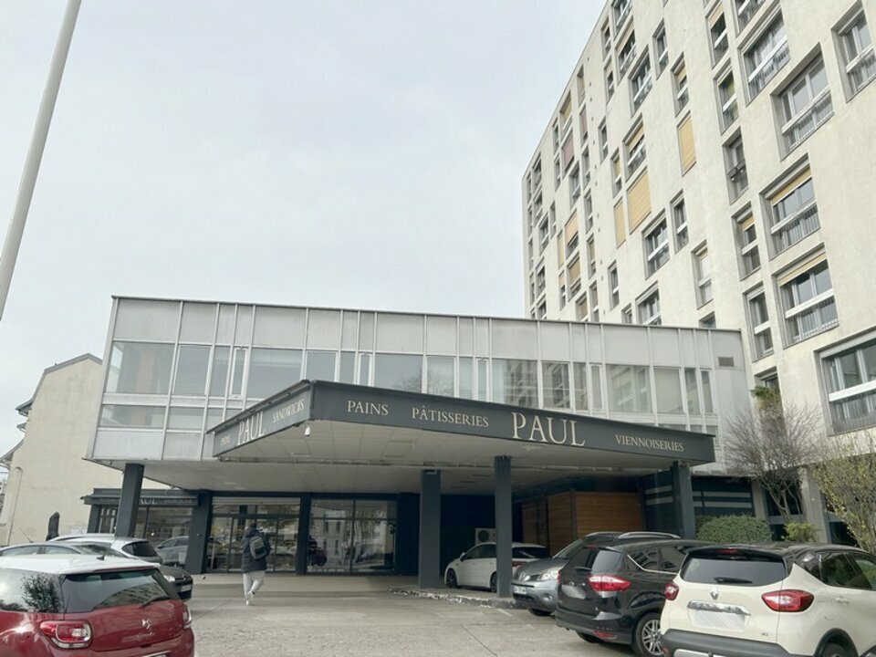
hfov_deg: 67.3
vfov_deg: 53.1
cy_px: 328
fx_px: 658
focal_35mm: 26
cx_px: 438
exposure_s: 1/3968
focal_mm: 5.7
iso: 50
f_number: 1.5
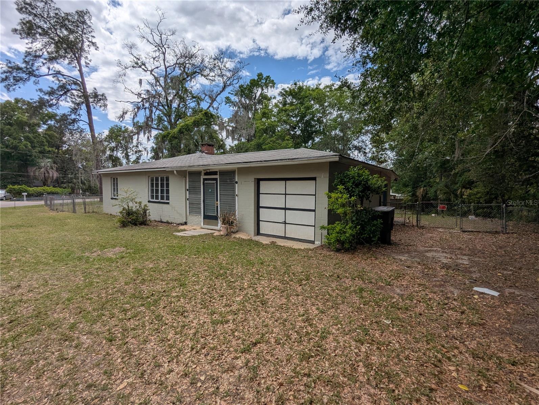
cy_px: 202
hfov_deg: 94.4
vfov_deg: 78.2
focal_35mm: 16
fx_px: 249
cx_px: 270
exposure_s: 1/3175
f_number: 2.2
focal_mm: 2.35
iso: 48
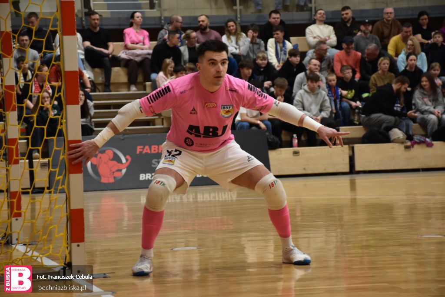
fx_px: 1669
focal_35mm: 135
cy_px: 148
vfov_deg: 10.2
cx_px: 222
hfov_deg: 15.2
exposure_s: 1/125
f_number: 5.3
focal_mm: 90
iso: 1250
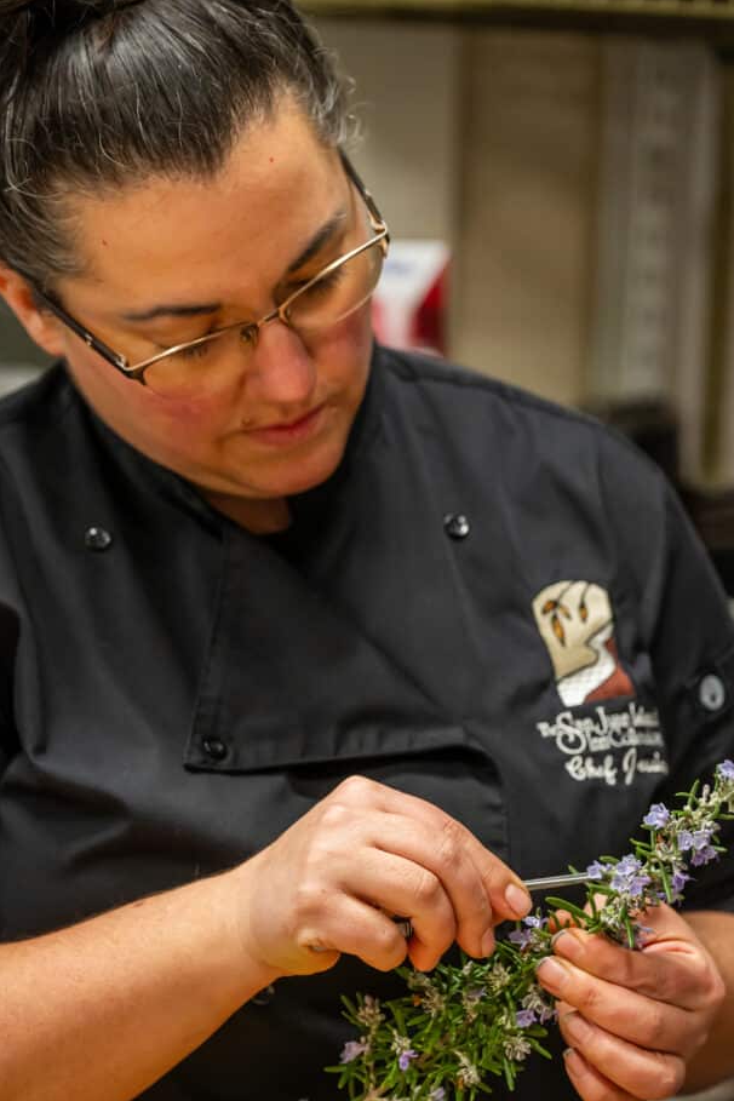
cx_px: 392
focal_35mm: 116
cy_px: 618
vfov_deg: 17.6
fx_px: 3547
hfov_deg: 11.8
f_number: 4
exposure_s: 1/125
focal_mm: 103
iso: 1600
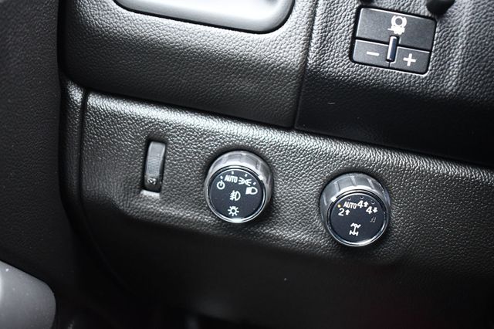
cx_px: 247
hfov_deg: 51.9
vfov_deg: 35.9
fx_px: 507
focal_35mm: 37
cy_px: 164
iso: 3200
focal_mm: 25
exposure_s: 1/100
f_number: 4
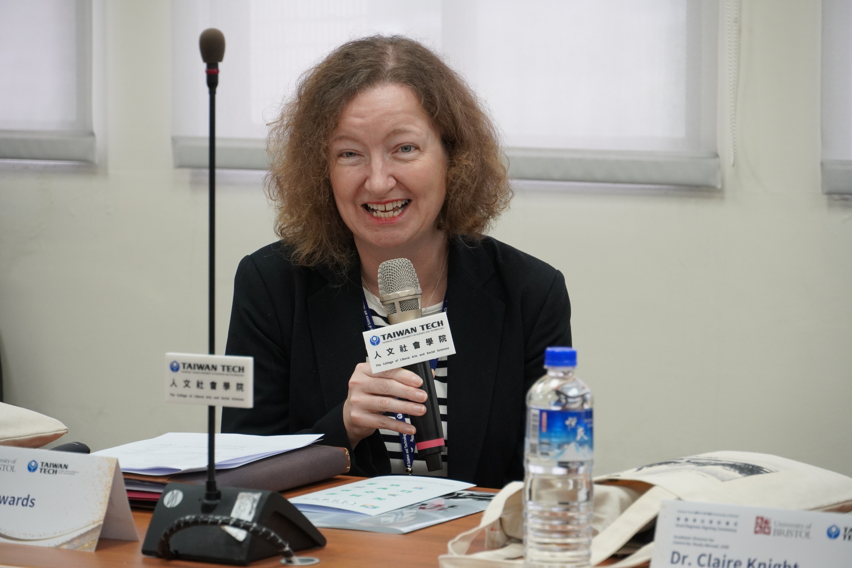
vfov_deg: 9.1
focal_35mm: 150
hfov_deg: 13.7
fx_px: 3550
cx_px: 426
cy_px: 284
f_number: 5.6
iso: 1250
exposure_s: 1/160
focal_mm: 100
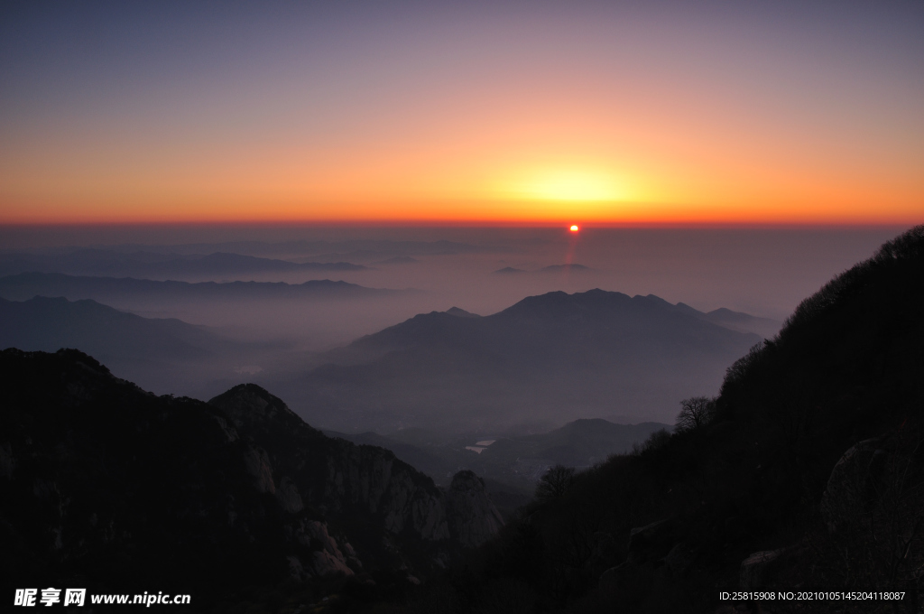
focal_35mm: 27
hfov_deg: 67.4
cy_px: 307
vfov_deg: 47.8
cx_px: 462
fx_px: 692
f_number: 11
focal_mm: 18
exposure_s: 1/15
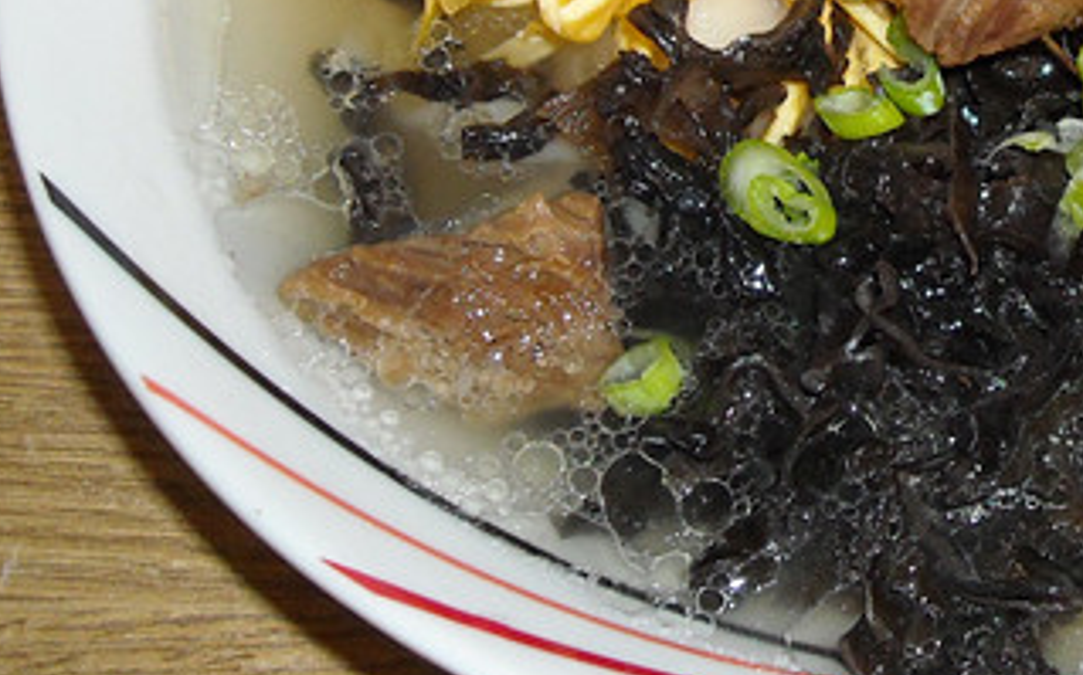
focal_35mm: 93
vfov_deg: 13.8
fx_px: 2743
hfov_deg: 21.6
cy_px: -53
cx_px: 1059
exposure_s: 1/60
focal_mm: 5.7
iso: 200
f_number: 2.8
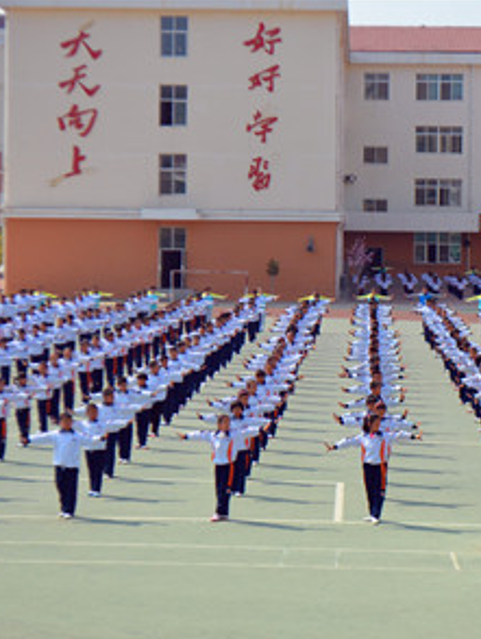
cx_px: 337
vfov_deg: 17.9
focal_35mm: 110
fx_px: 2035
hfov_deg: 13.5
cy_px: 320
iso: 400
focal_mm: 50
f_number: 6.3
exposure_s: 1/1600
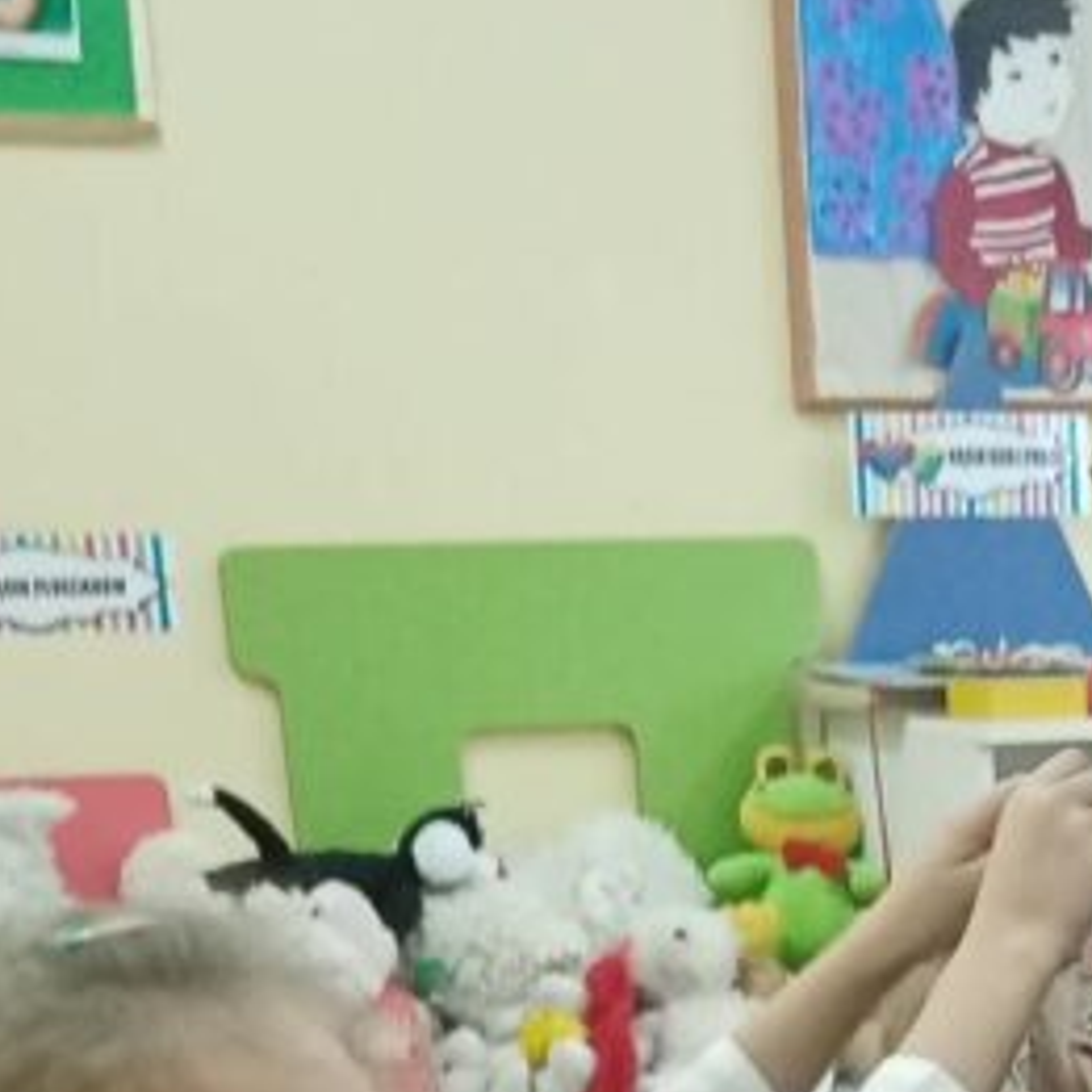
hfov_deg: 18.4
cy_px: 1761
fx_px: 3212
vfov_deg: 17.0
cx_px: 1289
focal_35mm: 90
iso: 457
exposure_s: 1/25
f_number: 1.8
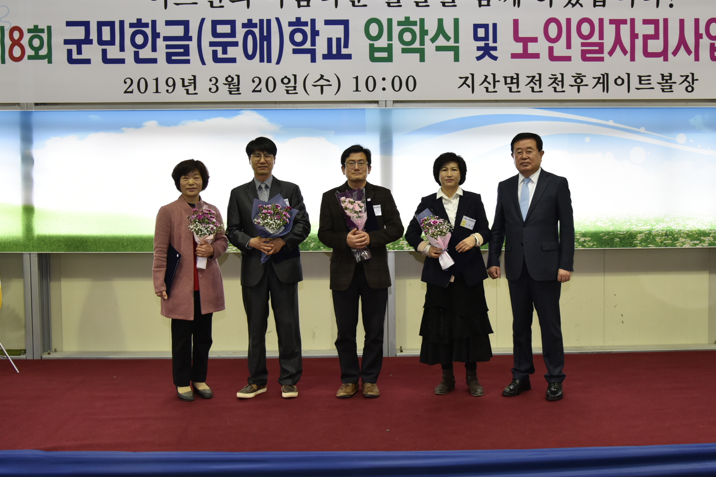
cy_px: 228
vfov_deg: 35.9
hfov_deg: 51.8
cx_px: 402
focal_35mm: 37
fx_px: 736
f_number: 4.5
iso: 1000
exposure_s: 1/125
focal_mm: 30
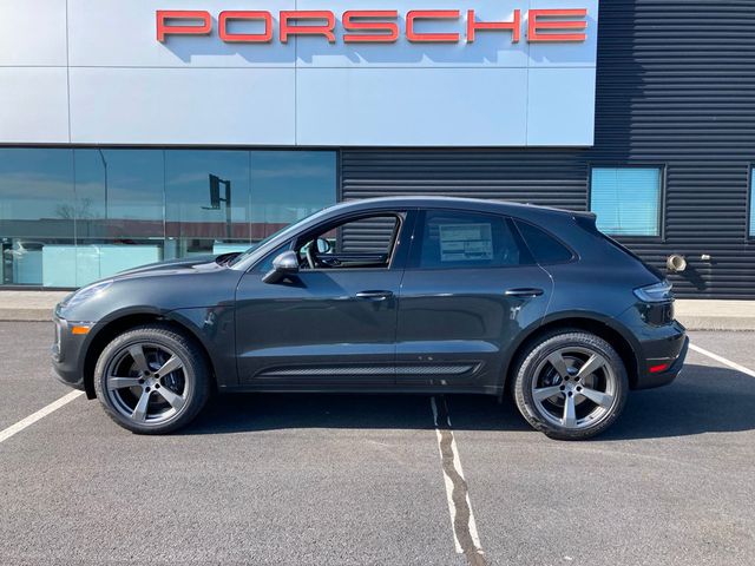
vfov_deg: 49.7
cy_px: 283
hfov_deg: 63.4
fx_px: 611
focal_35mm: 28
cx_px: 378
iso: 20
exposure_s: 1/827
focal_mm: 3.99
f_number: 1.8
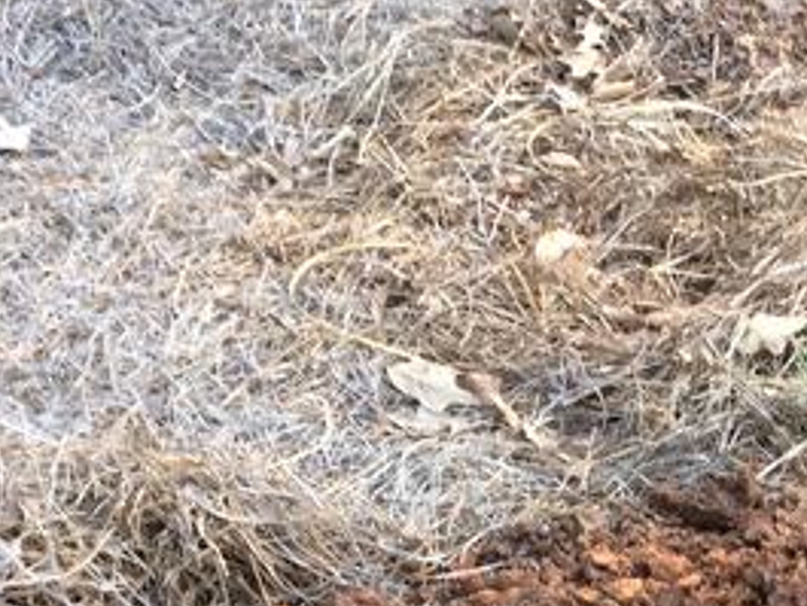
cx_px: 1028
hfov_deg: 18.1
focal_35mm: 102
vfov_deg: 13.7
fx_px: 2379
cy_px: 889
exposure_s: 1/120
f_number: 2.2
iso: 64
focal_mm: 4.15
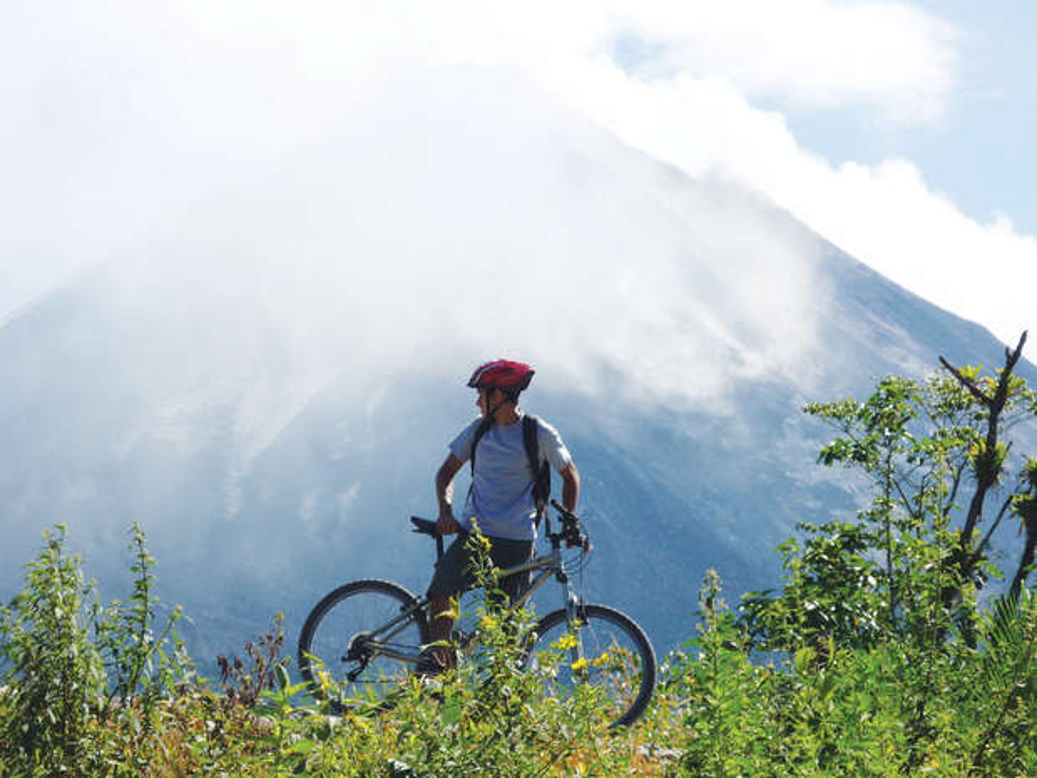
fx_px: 4194
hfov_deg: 14.1
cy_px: 389
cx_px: 518
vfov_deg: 10.6
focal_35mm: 140
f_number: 5.8
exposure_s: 1/640
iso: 100
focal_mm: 22.8
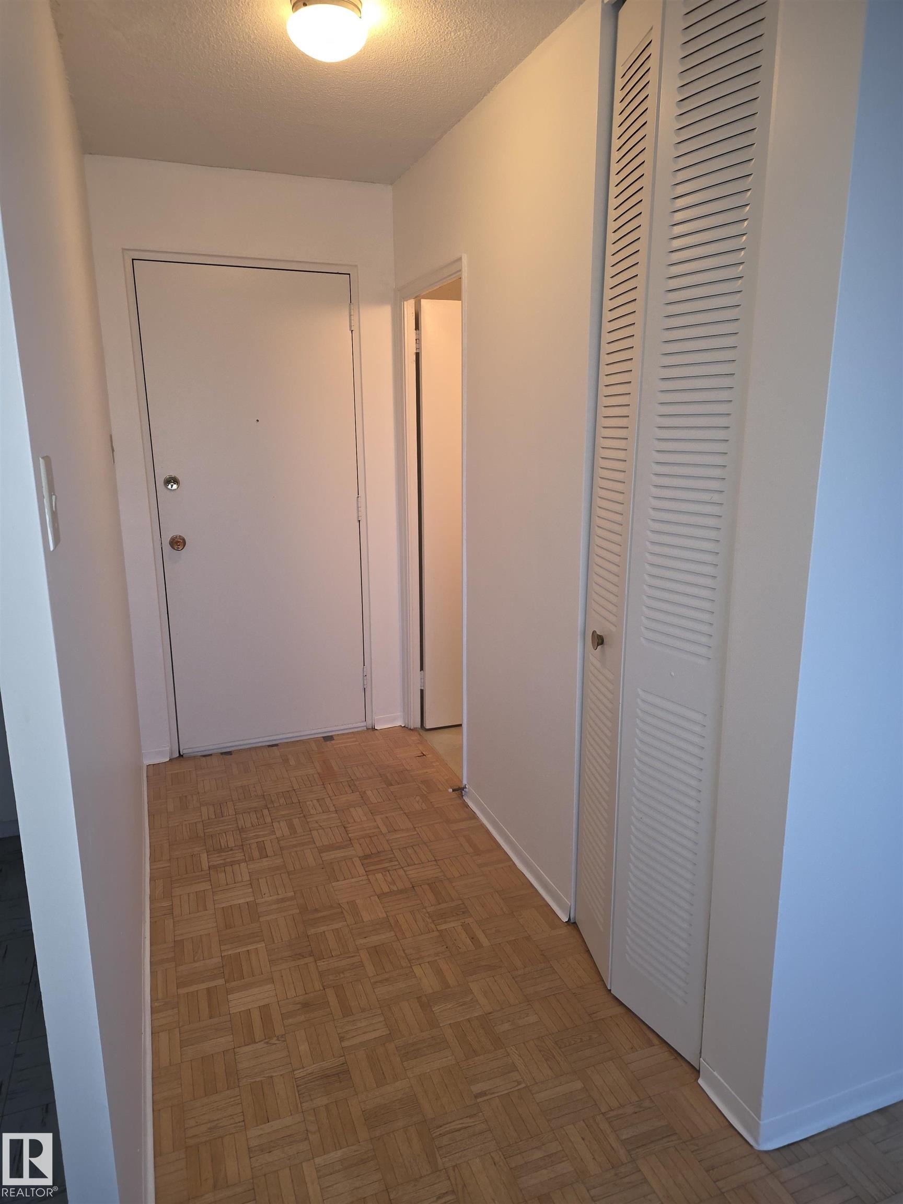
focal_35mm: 23
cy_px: 602
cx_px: 452
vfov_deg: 73.9
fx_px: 800
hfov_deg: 58.9
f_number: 1.7
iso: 125
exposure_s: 1/40
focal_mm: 6.25
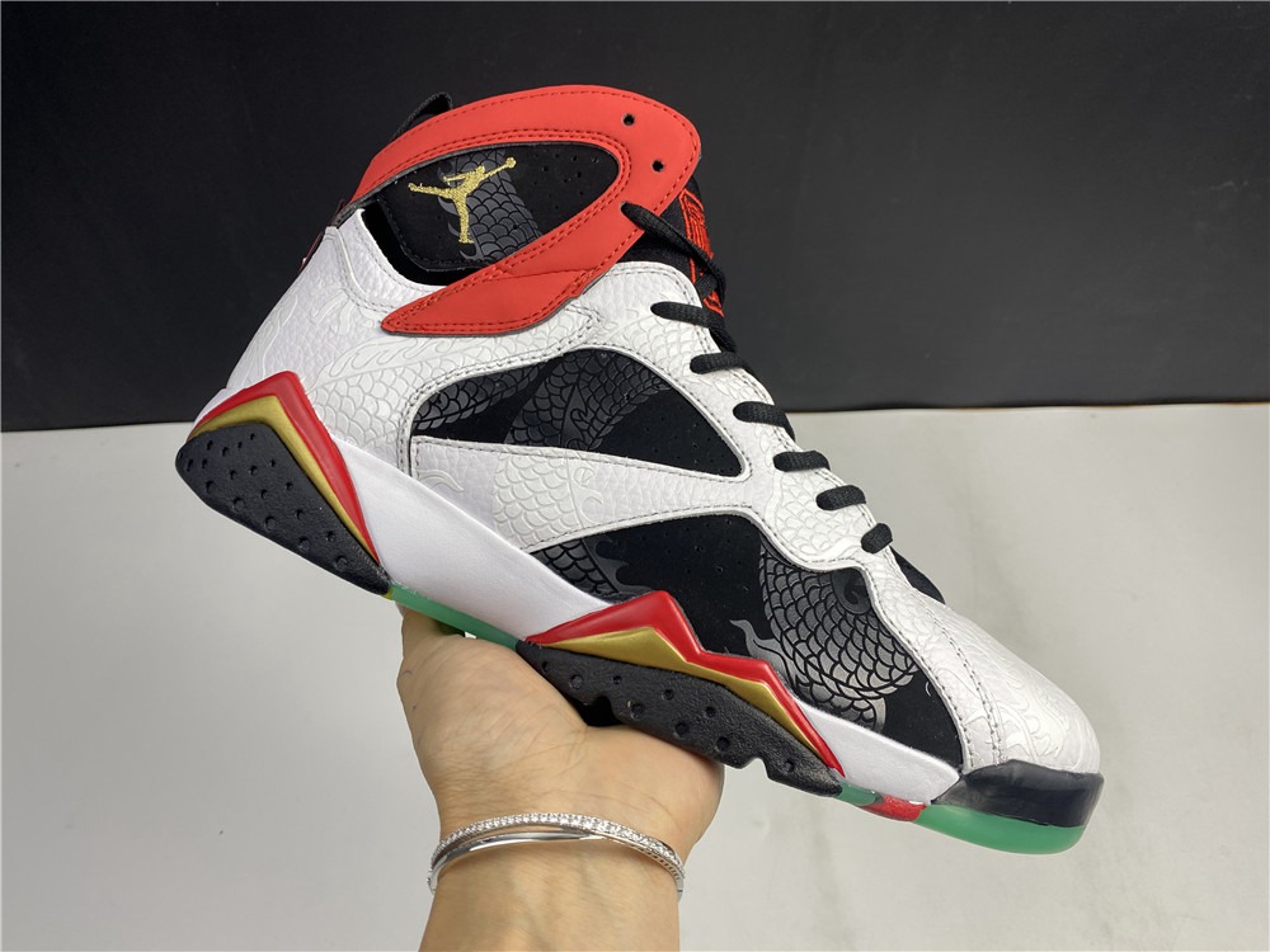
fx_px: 954
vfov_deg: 53.1
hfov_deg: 67.3
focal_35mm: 26
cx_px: 635
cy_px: 476
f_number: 1.8
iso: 32
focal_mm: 4.25
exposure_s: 1/100
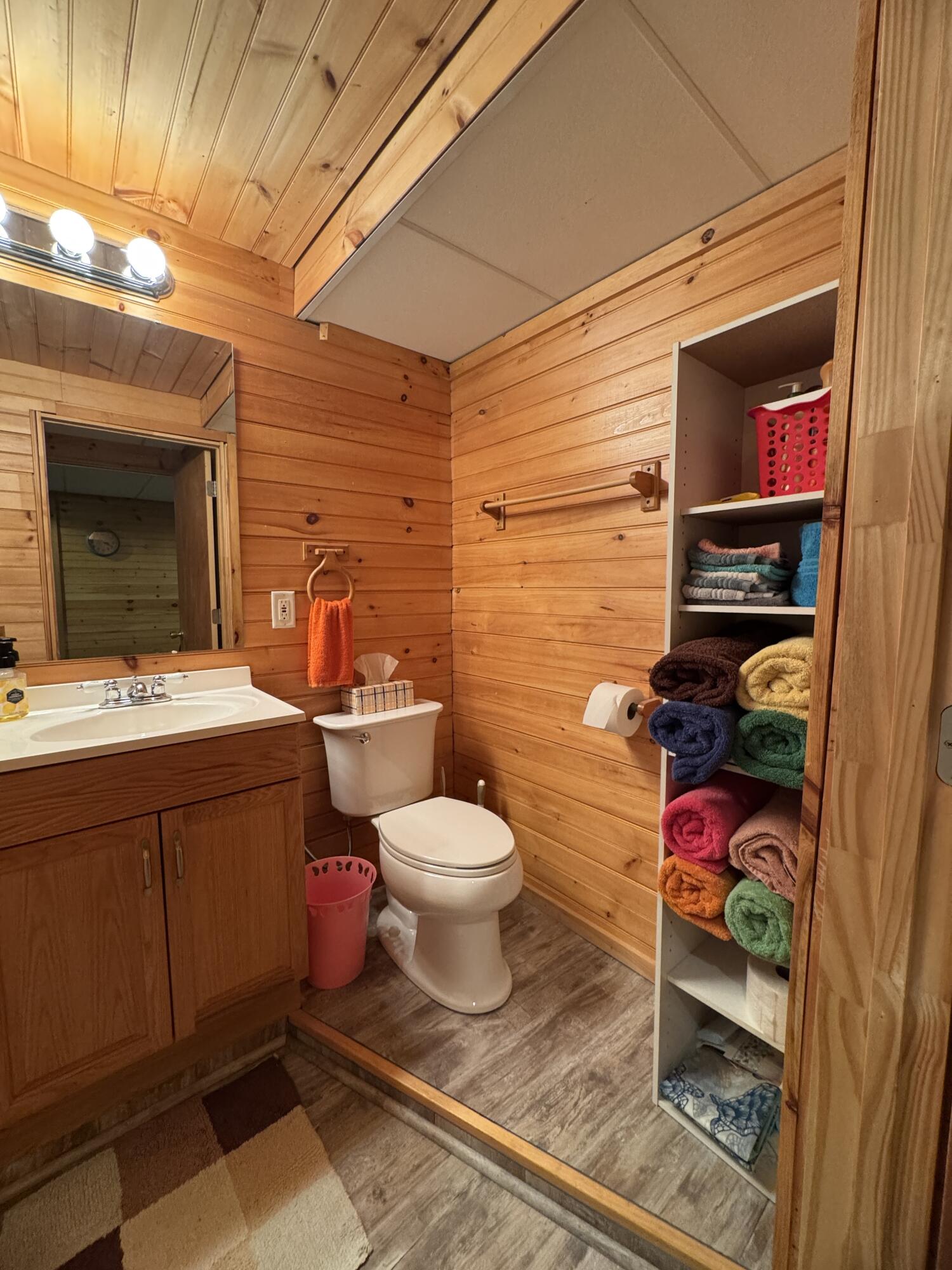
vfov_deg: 102.1
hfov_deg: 85.7
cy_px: 635
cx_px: 476
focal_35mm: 14
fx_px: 513
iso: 400
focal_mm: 2.22
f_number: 2.2
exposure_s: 1/60
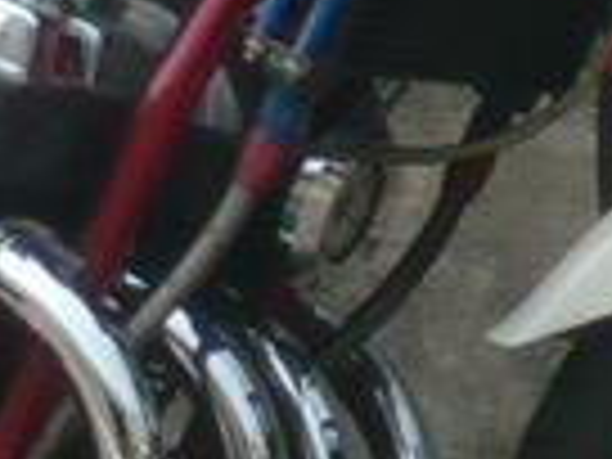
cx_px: -729
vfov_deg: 2.6
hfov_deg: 3.5
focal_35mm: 561
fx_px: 9918
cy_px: 432
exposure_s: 1/200
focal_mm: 13
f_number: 5
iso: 100
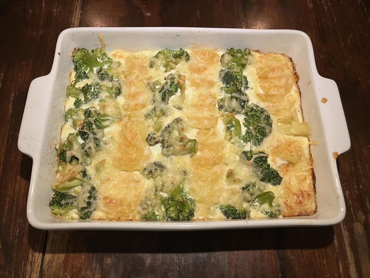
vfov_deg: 49.7
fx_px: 299
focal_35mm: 28
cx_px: 185
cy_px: 139
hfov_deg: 63.4
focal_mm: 3.99
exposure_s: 1/50
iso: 160
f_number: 1.8
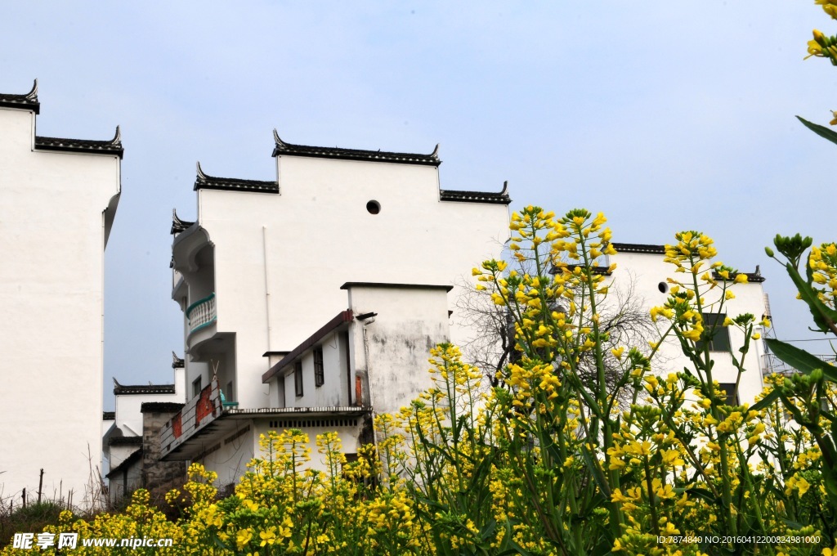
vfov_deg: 29.8
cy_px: 278
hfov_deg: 43.7
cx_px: 418
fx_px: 1045
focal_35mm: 45
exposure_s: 1/80
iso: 200
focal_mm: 30
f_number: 20
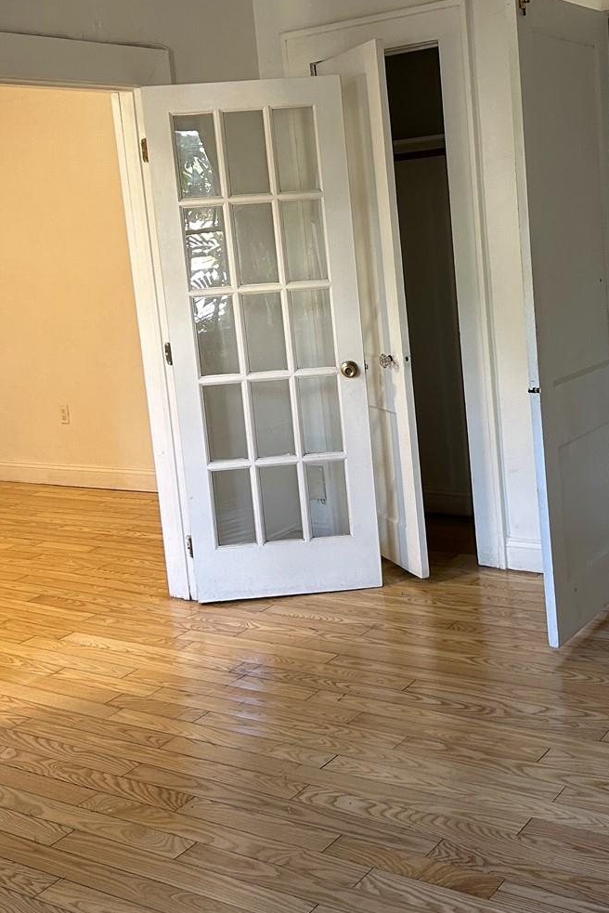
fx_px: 1116
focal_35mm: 44
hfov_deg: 30.2
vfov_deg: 44.3
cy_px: 382
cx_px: 437
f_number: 1.5
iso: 160
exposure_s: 1/60
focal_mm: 5.7
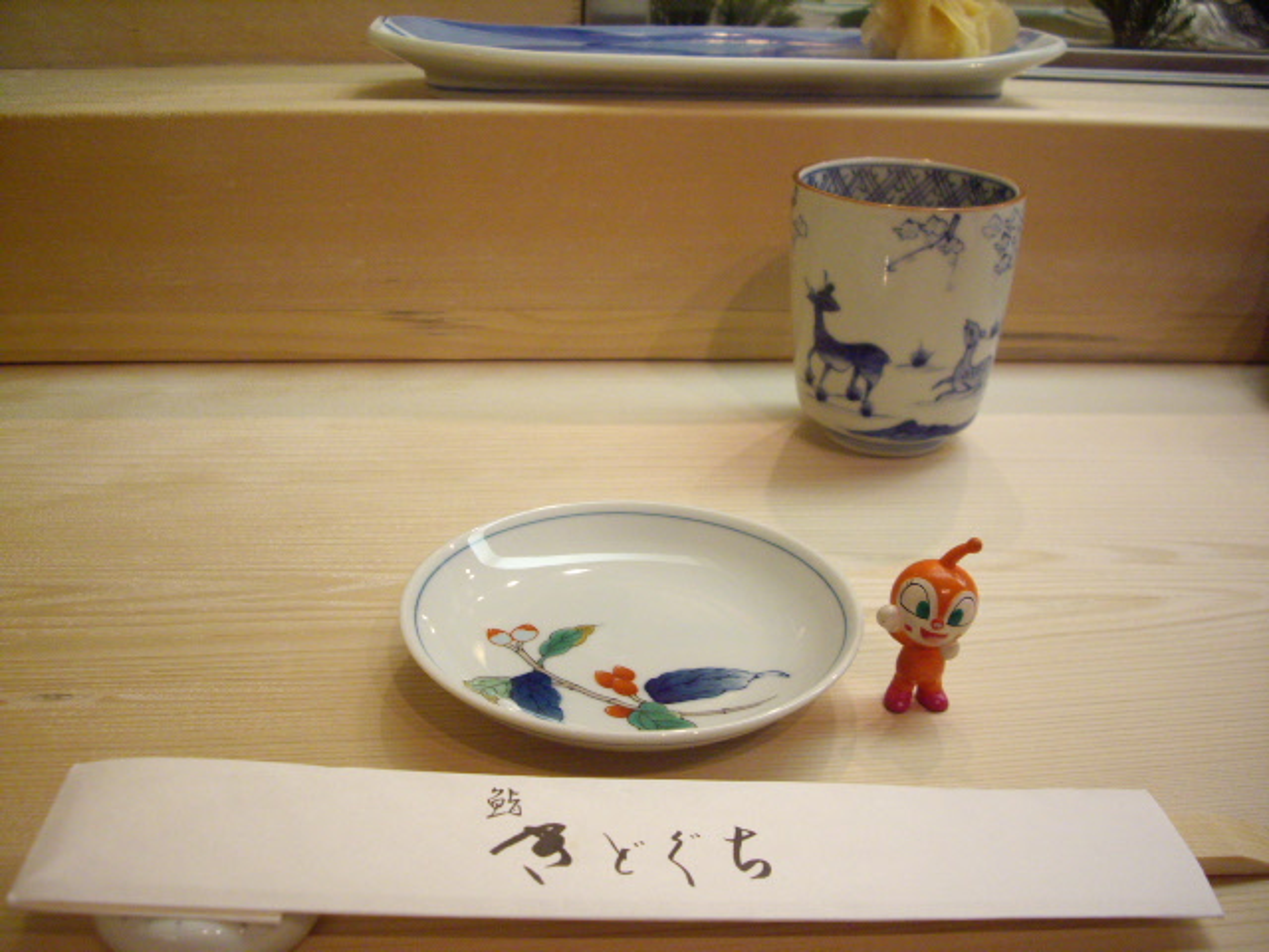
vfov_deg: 37.7
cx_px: 634
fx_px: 1393
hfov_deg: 49.0
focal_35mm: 38
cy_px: 476
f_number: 2.8
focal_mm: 7.9
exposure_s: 1/40
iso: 400
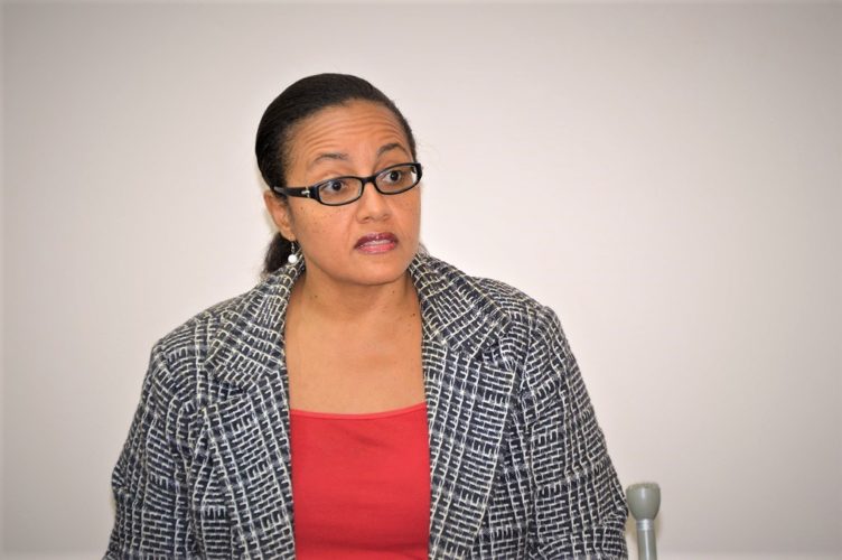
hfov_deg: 8.3
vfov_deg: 5.5
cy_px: 280
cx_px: 421
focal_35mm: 248
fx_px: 5784
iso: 720
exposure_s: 1/60
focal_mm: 165
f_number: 5.3
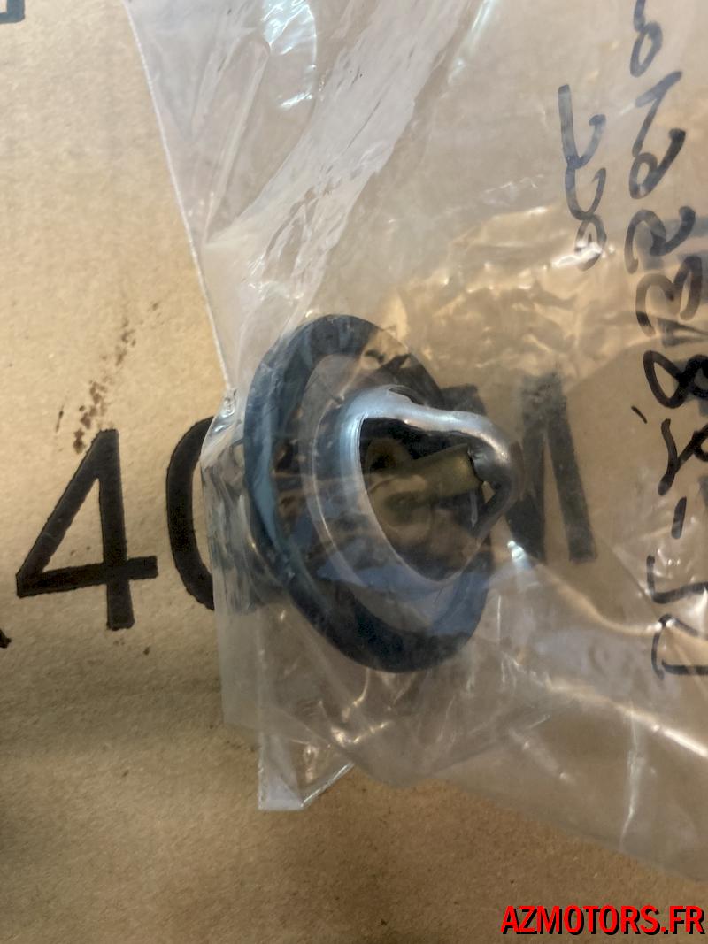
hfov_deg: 49.7
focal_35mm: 28
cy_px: 472
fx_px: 764
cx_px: 354
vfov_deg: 63.4
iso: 250
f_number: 1.8
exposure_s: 1/50
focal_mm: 3.99
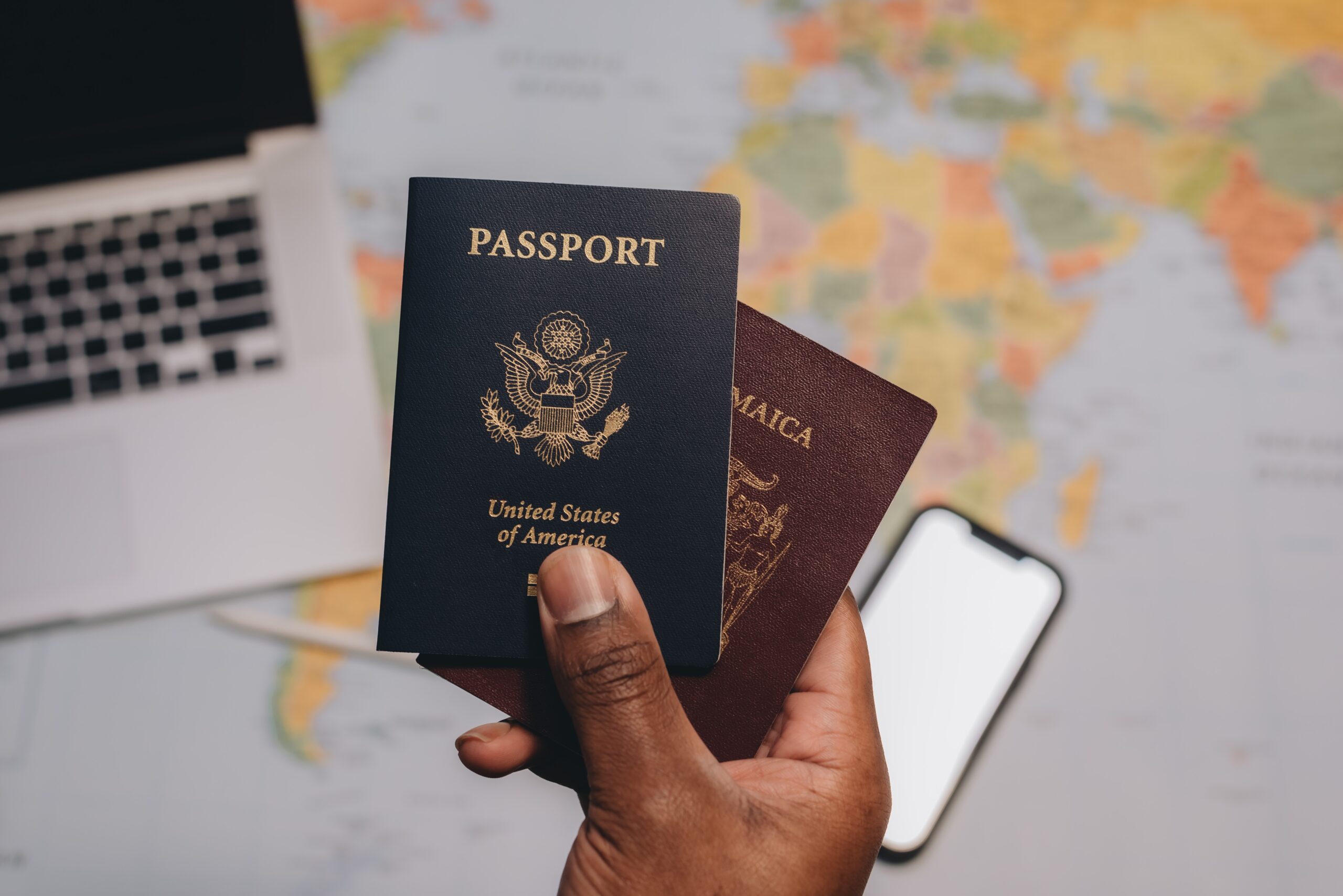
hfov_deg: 39.6
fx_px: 1866
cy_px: 448
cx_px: 672
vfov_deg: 27.0
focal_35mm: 50
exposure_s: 1/30
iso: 500
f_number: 5
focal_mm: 50
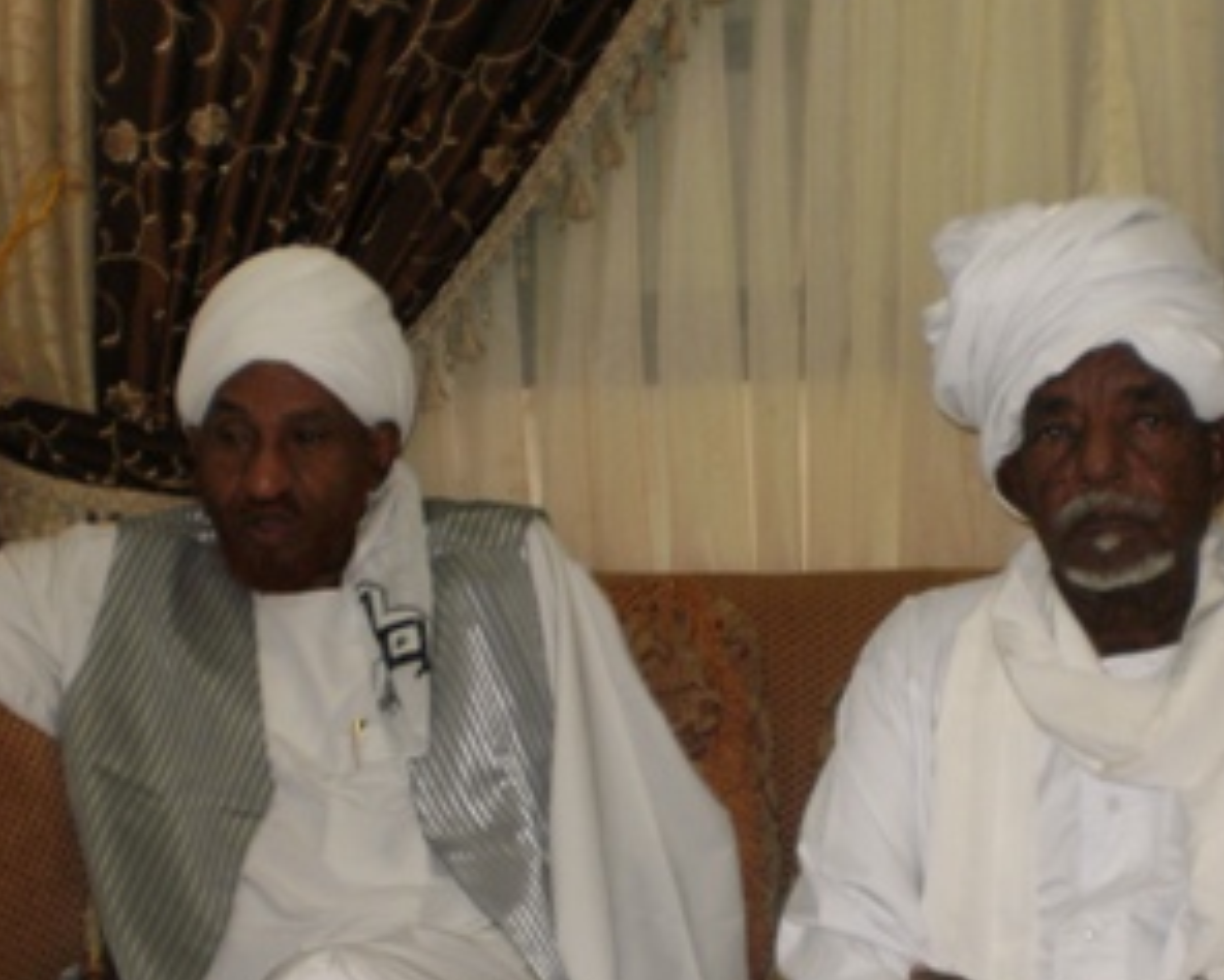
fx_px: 2138
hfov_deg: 31.9
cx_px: 676
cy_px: 614
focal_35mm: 59
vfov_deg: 25.7
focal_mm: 6.3
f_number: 3.1
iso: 125
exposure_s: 1/30
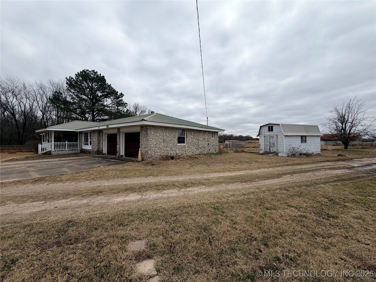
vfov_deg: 85.7
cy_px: 141
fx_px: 152
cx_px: 188
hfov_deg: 102.1
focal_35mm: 14
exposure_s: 1/770
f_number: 2.2
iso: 20
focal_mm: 2.22
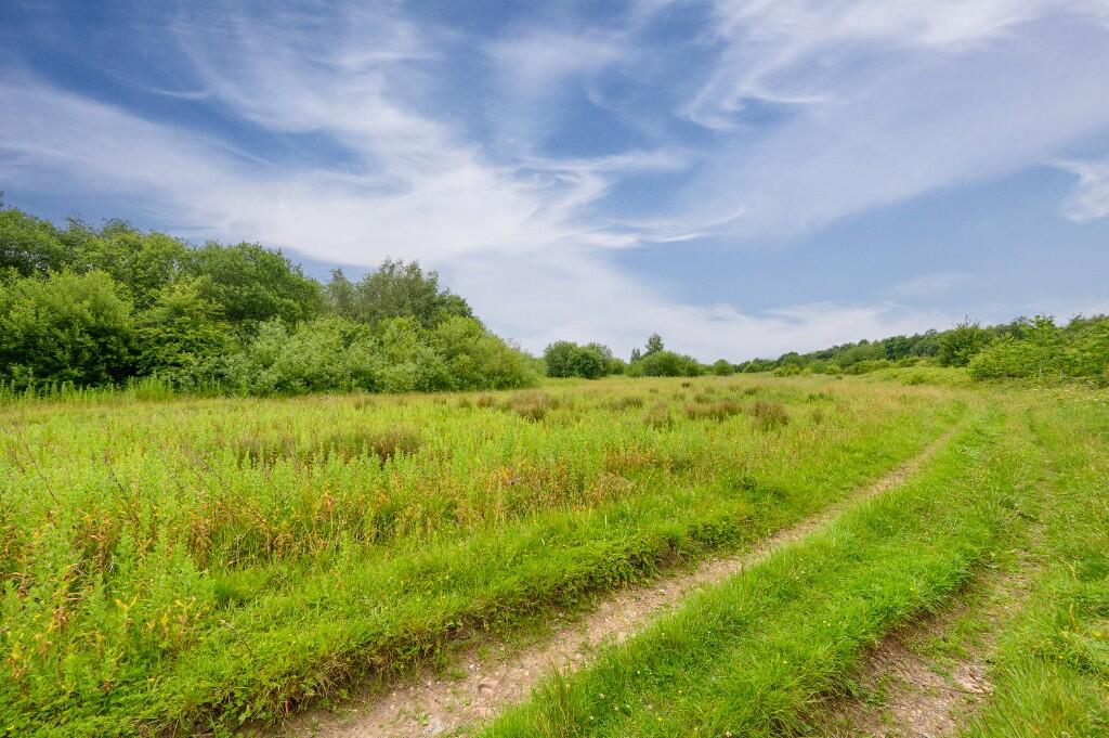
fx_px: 431
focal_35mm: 14
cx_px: 554
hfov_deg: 104.3
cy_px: 369
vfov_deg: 81.1
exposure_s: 1/1250
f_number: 9
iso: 400
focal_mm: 14
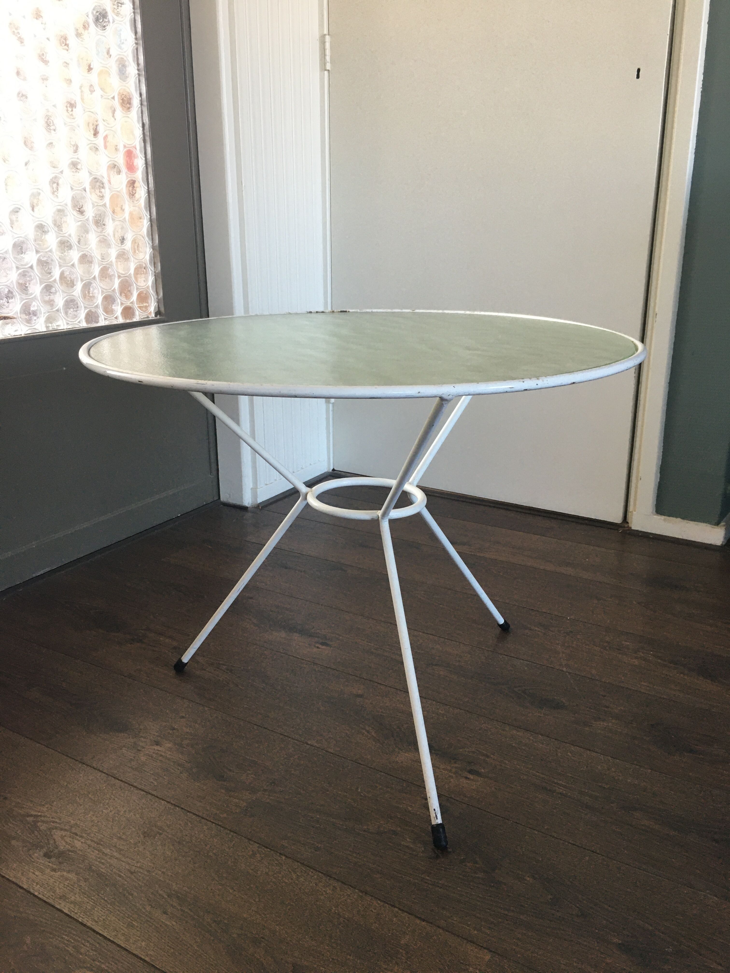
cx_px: 365
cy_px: 486
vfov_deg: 61.7
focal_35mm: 29
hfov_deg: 48.2
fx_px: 815
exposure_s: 1/33
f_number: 2.2
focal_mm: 4.15
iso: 50
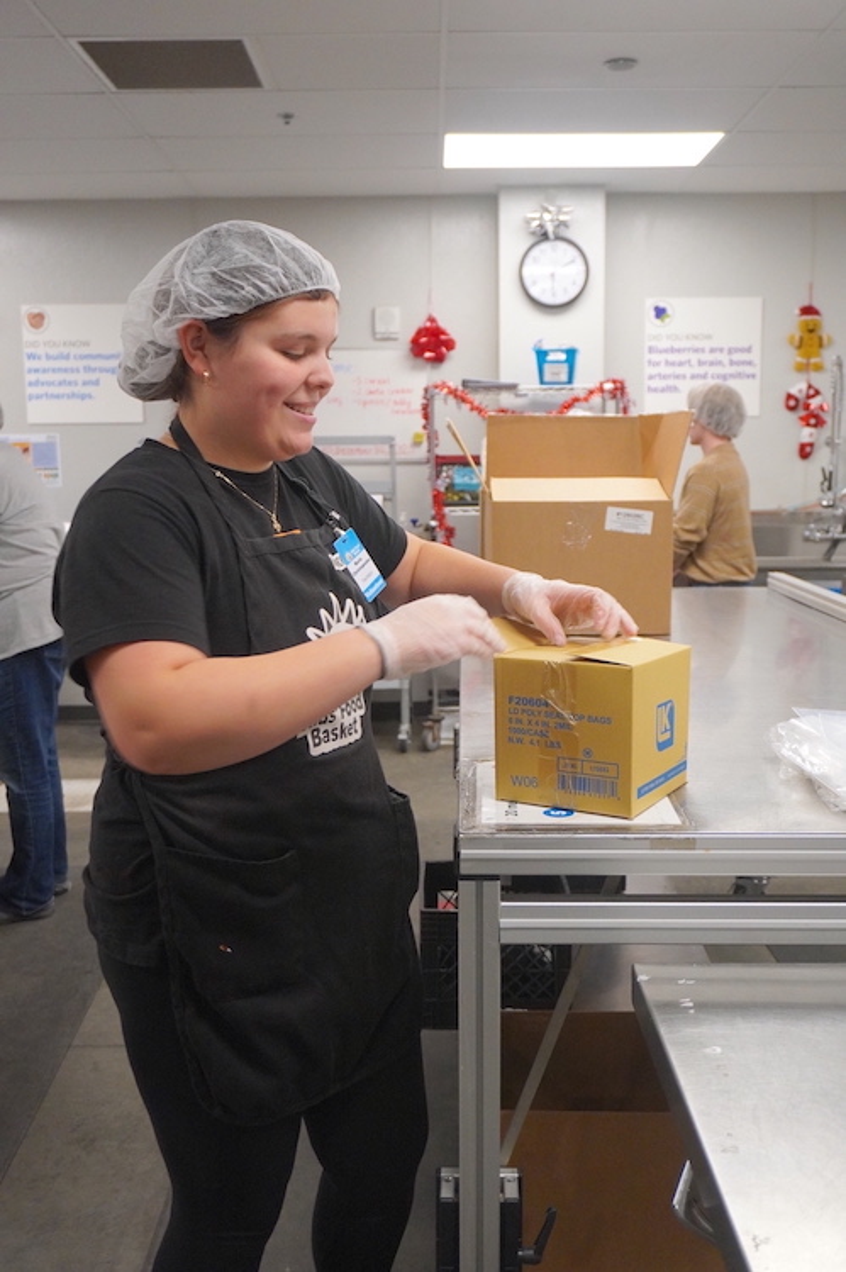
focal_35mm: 34
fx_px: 1218
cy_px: 636
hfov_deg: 38.3
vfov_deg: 55.1
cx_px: 423
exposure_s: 1/160
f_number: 4
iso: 2000
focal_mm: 23
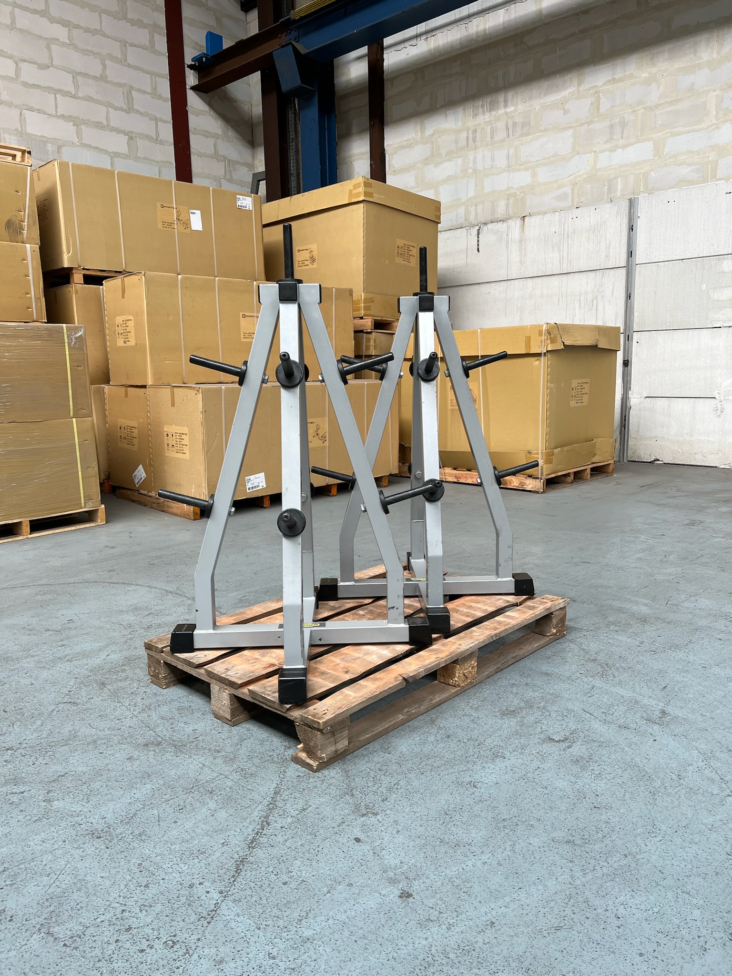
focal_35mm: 26
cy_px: 488
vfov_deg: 67.3
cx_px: 366
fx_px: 733
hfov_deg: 53.1
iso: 50
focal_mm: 5.7
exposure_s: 1/100
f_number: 1.5
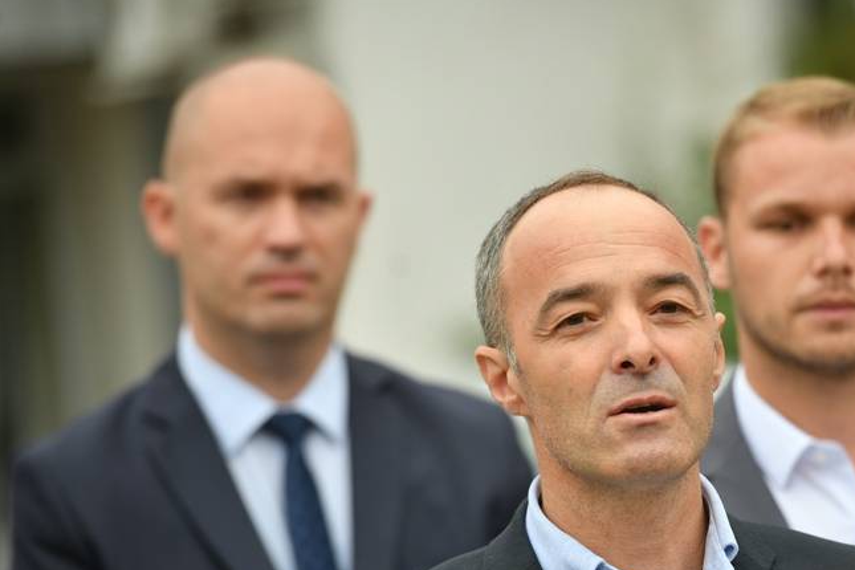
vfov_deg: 4.9
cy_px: 390
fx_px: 6626
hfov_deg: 7.4
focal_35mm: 279
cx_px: 594
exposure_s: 1/800
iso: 250
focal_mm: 200
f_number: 4
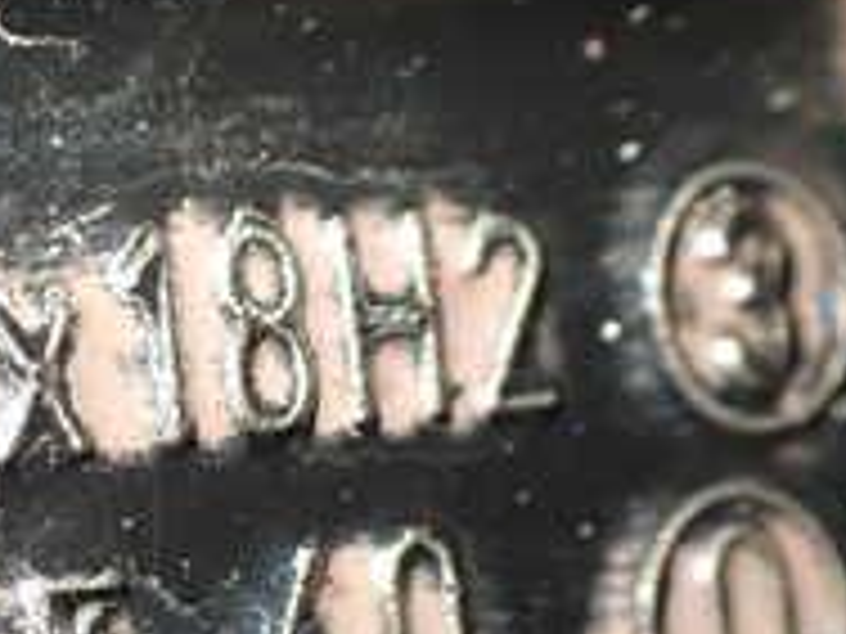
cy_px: 441
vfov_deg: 15.4
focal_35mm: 96
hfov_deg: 20.3
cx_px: 207
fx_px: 2346
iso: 800
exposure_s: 1/30
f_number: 2.3
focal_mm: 5.4
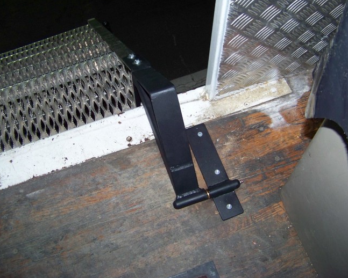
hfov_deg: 47.9
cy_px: 138
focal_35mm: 38
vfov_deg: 39.2
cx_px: 174
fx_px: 391
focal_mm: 5.85
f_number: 2.8
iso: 200
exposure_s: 1/30
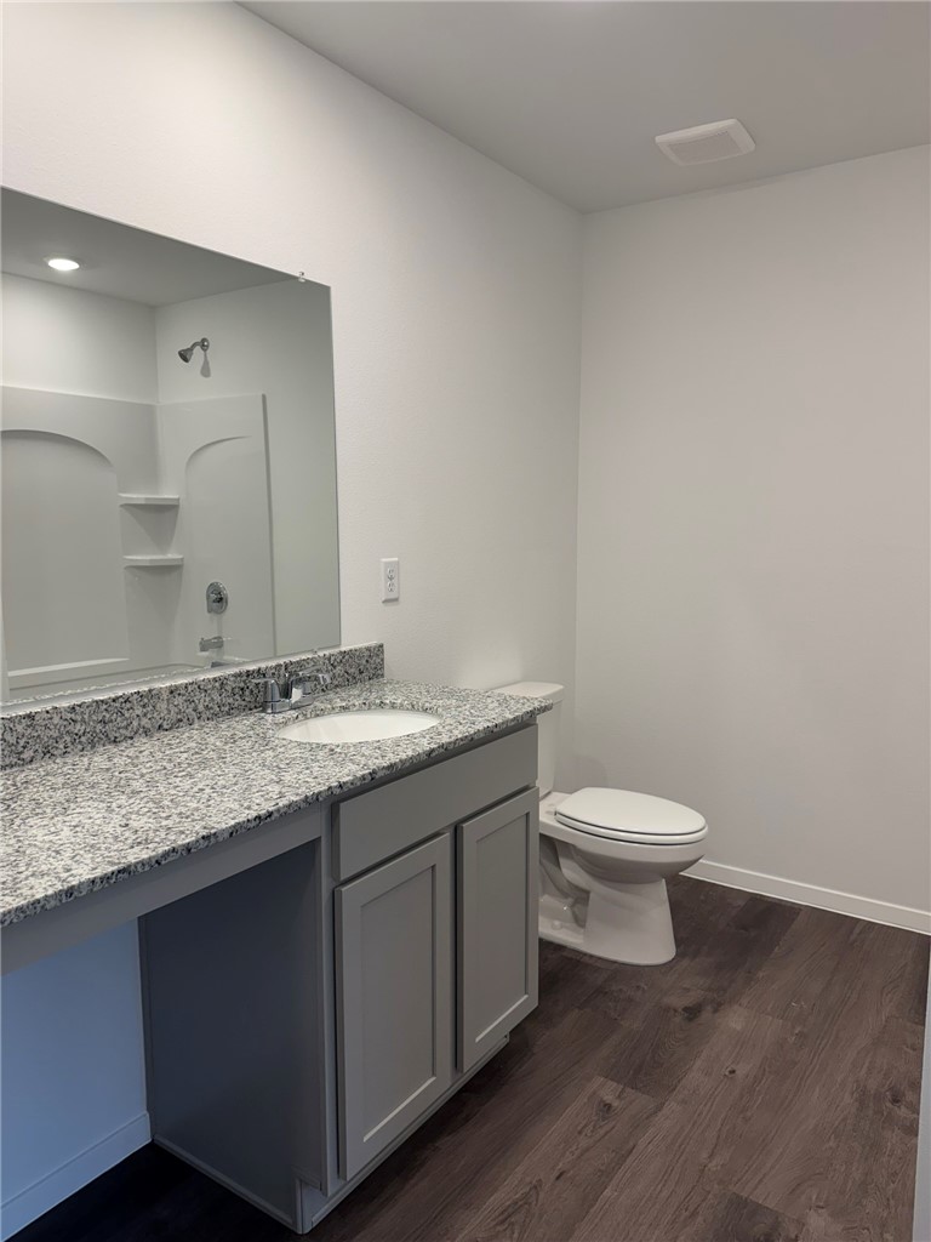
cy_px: 621
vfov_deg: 71.6
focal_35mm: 24
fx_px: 861
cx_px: 466
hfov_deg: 56.8
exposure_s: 1/120
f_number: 1.78
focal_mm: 6.76
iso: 80
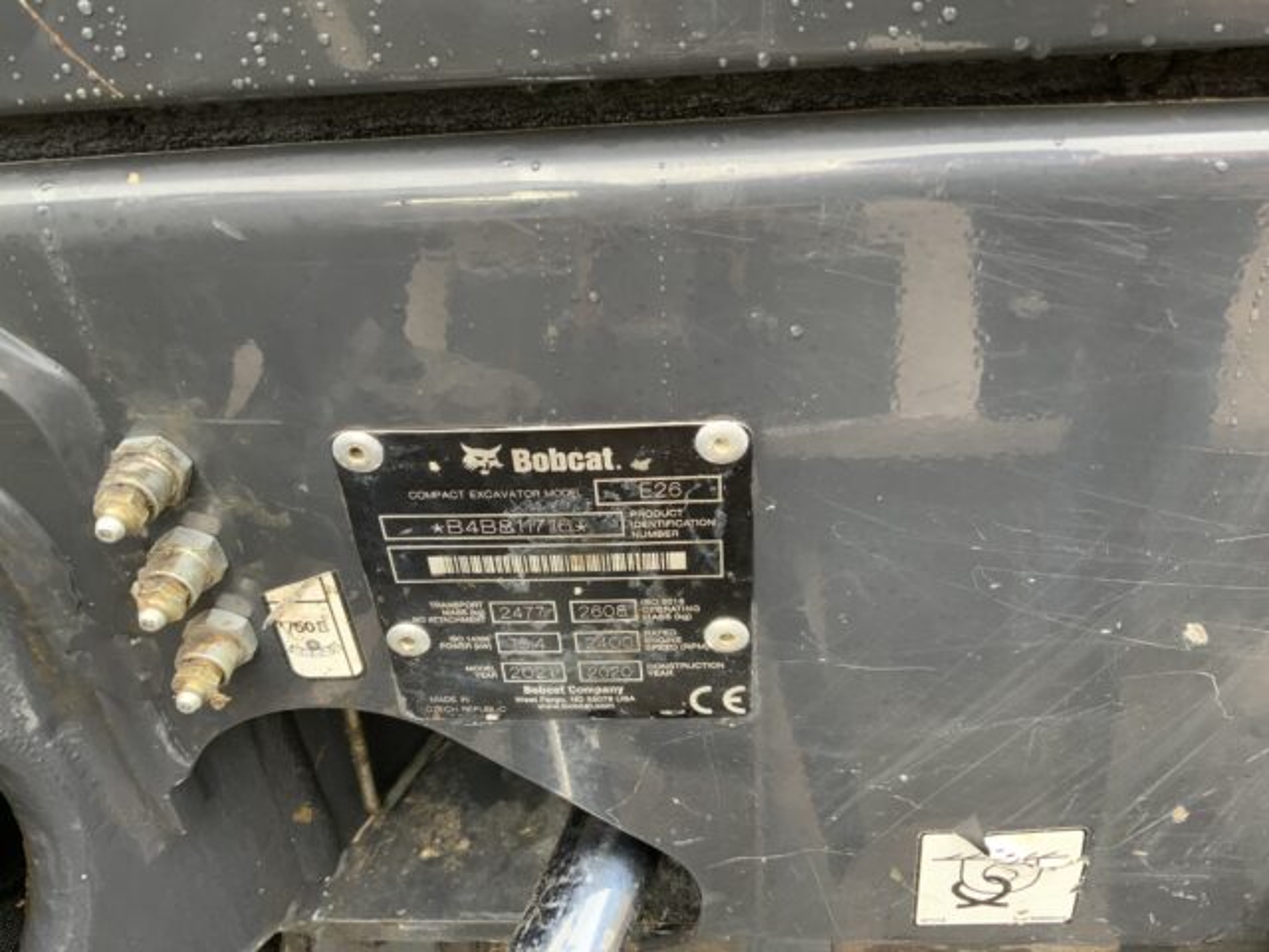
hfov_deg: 61.7
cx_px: 634
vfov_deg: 48.2
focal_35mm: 29
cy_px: 476
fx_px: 1063
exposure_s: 1/60
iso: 100
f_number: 1.8
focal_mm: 3
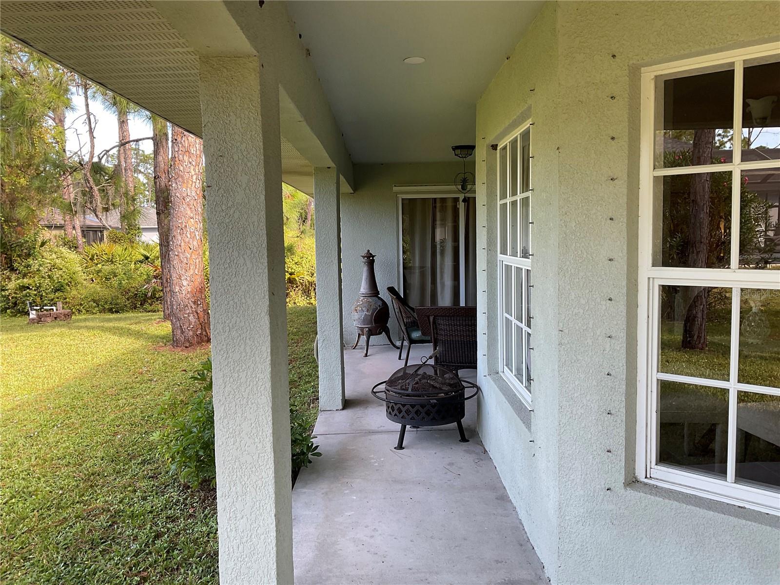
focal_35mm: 29
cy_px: 292
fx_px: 653
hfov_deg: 61.7
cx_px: 390
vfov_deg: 48.2
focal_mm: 3
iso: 25
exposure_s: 1/122
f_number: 1.8
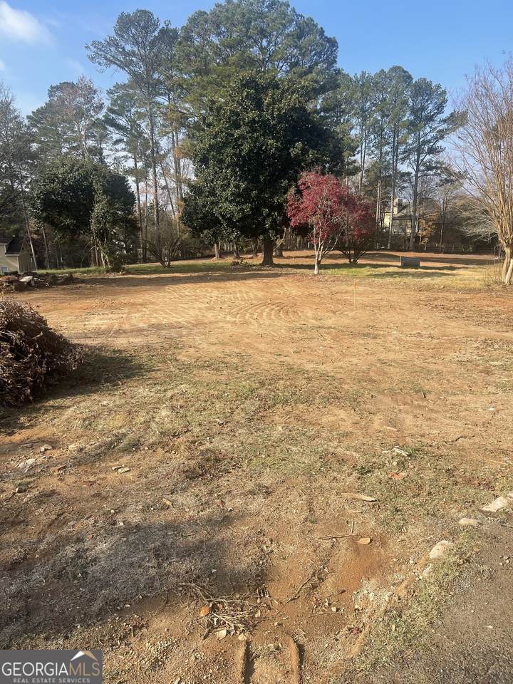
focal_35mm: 25
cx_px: 256
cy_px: 342
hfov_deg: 54.9
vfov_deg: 69.4
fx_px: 494
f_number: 1.6
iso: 32
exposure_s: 1/1821
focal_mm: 5.1
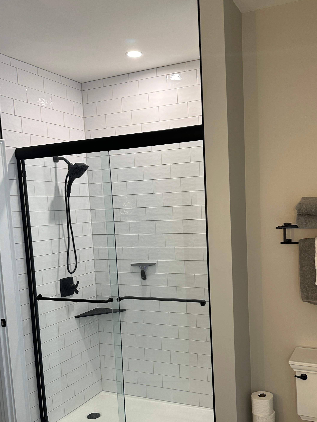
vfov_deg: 53.4
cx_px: 188
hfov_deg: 41.6
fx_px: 415
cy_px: 260
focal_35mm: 34
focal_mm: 6.86
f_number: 1.78
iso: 125
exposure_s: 1/60
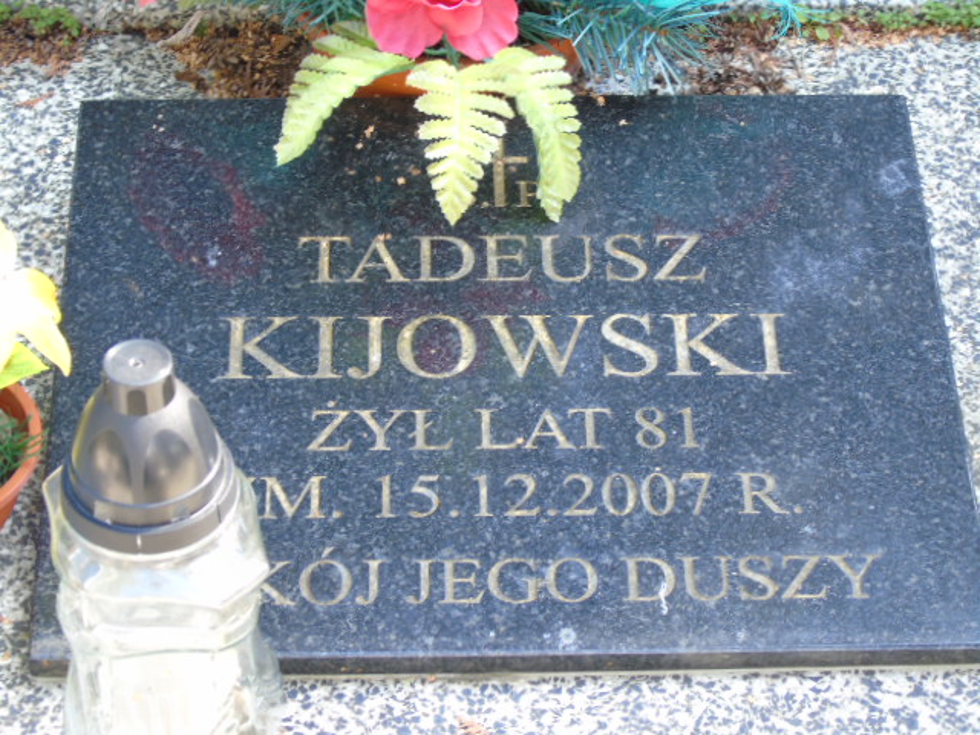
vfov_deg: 15.7
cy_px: 368
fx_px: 2661
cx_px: 490
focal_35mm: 94
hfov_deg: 20.9
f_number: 4.3
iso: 160
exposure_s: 1/30
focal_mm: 17
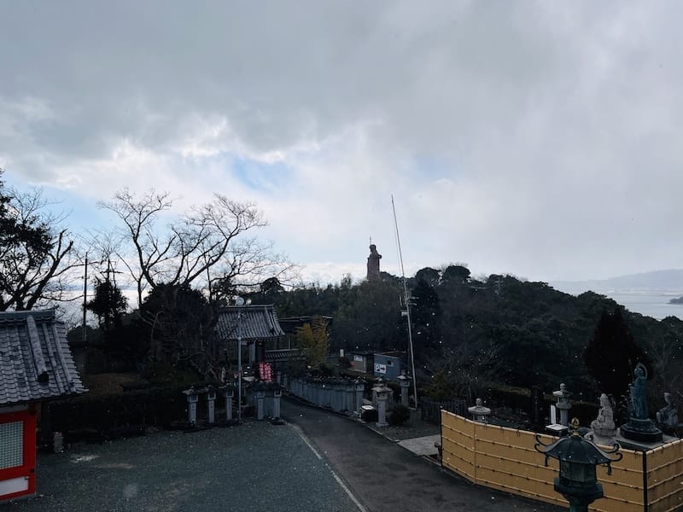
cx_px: 342
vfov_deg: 53.1
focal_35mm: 26
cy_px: 256
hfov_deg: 67.3
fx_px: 513
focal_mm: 5.7
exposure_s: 1/7463
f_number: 1.5
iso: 50
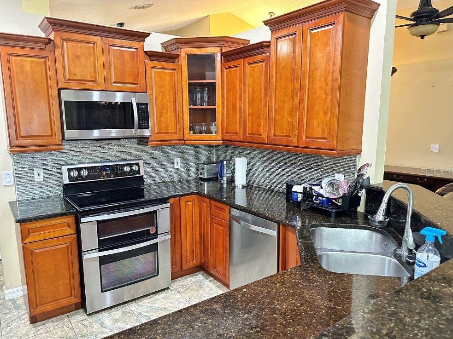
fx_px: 327
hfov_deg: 69.4
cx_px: 228
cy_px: 171
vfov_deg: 54.9
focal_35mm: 25
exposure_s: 1/40
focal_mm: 6.86
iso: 1000
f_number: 1.78
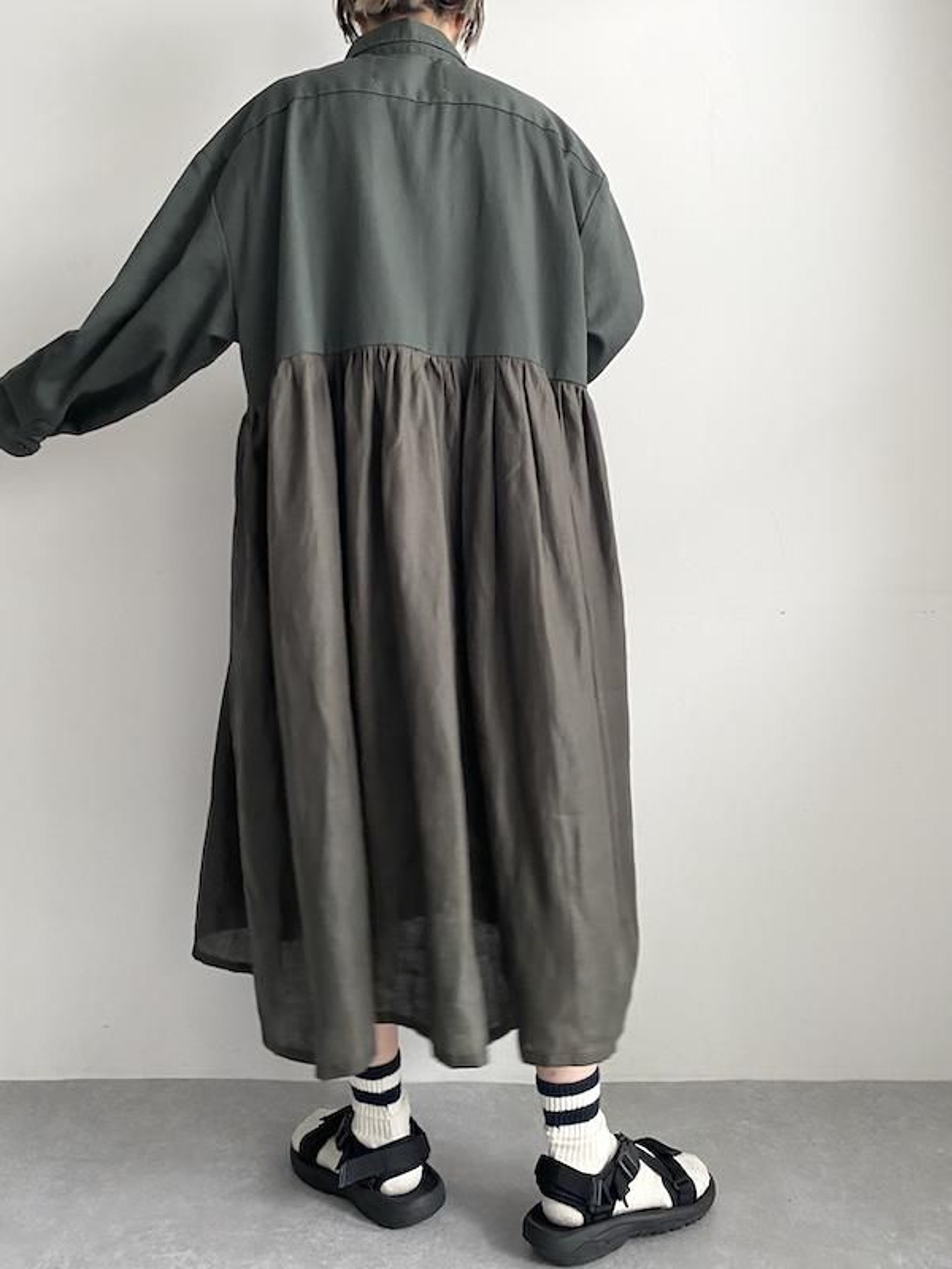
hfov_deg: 53.1
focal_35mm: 26
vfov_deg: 67.3
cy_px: 634
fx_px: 953
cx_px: 476
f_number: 1.8
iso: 125
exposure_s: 1/63
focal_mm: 4.25
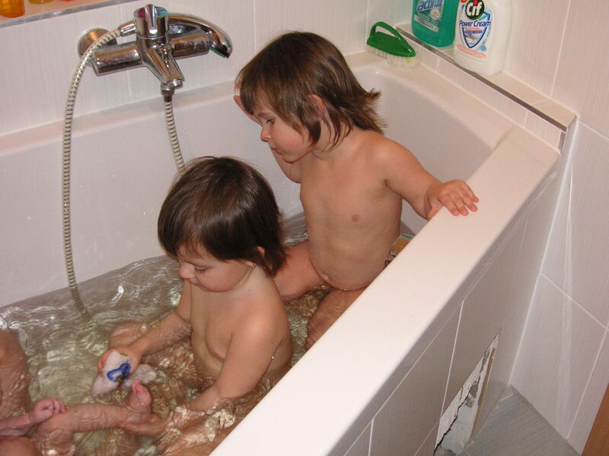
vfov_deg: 32.9
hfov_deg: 42.9
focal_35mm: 44
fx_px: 774
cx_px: 304
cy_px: 228
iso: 160
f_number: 3.1
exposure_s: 1/45
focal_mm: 7.3
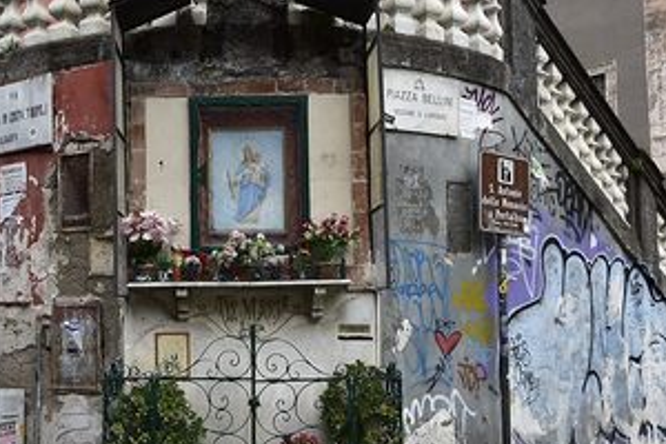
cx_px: 231
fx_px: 888
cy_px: 264
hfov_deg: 40.7
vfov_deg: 28.0
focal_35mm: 48
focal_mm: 24
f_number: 7.1
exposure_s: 1/100
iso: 200
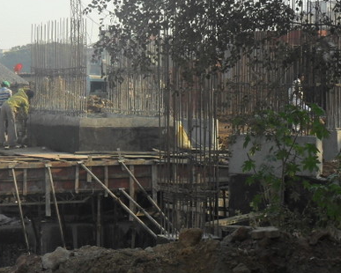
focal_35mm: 127
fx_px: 1282
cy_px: 84
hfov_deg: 15.0
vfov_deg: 12.1
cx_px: 31
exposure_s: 1/180
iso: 100
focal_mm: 11.2
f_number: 5.6
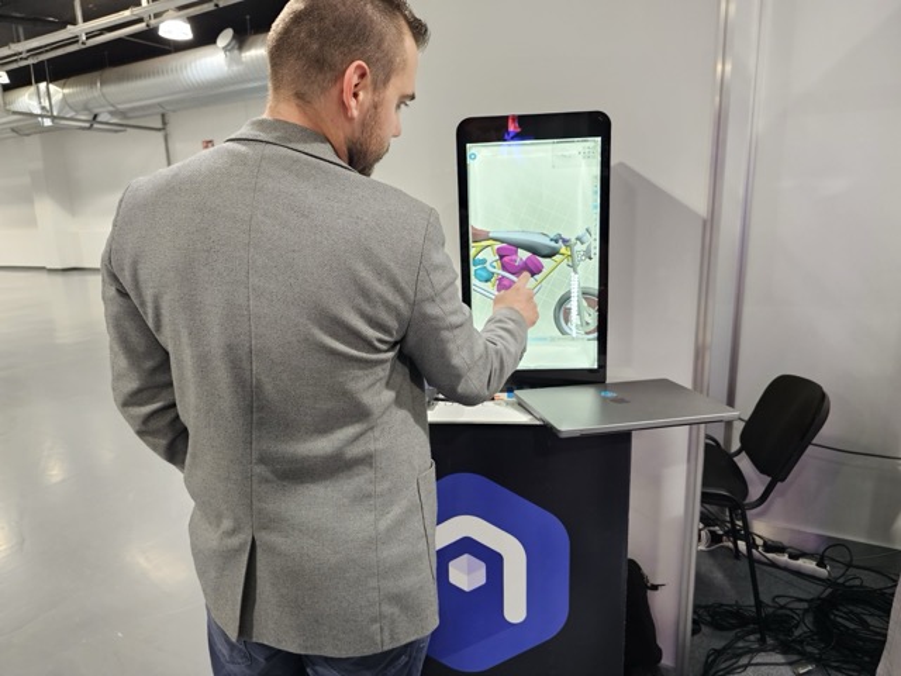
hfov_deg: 73.9
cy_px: 338
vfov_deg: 58.9
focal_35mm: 23
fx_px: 599
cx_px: 450
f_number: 1.7
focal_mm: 6.3
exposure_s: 1/71
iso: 800
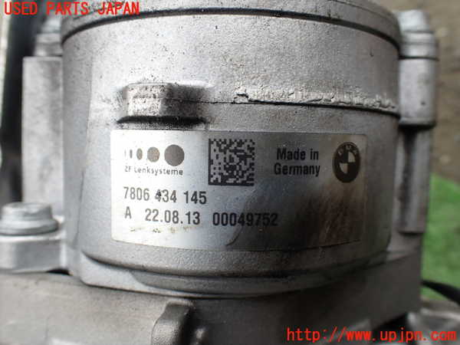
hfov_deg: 60.0
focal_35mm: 30
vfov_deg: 46.8
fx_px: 399
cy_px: 172
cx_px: 230
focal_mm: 5.4
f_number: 3.2
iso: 100
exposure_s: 1/160
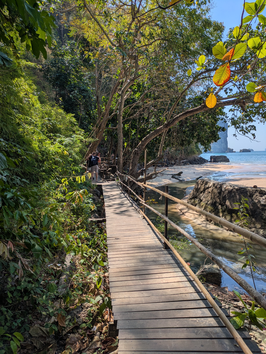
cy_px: 177
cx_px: 133
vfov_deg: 69.4
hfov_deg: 54.9
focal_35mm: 25
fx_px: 256
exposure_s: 1/1869
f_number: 1.89
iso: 42
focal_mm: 5.43
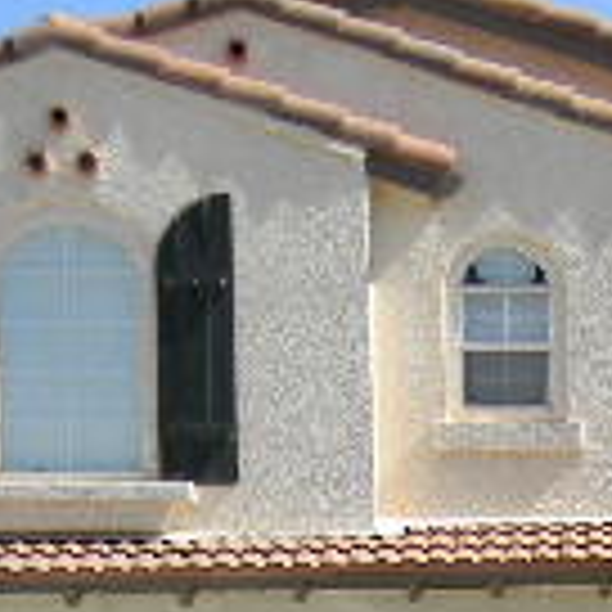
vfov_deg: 9.8
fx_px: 3400
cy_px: 1035
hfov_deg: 9.9
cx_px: 986
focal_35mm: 170
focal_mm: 7.3
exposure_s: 1/596
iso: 80
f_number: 3.8
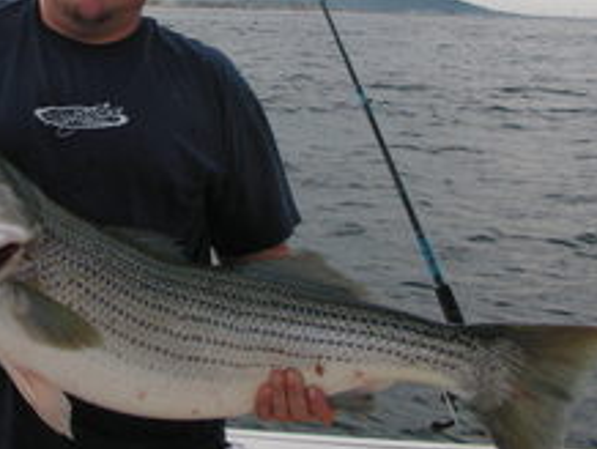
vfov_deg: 22.1
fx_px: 1140
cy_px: 101
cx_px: 170
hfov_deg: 29.0
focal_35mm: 66
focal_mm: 6
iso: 50
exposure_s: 1/320
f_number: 3.2
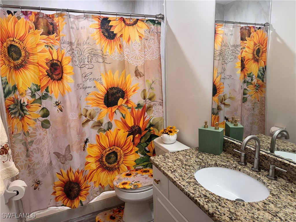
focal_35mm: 24
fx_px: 205
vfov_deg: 56.8
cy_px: 111
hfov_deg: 71.6
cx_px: 148
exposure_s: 1/120
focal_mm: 6.76
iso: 125
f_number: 1.78
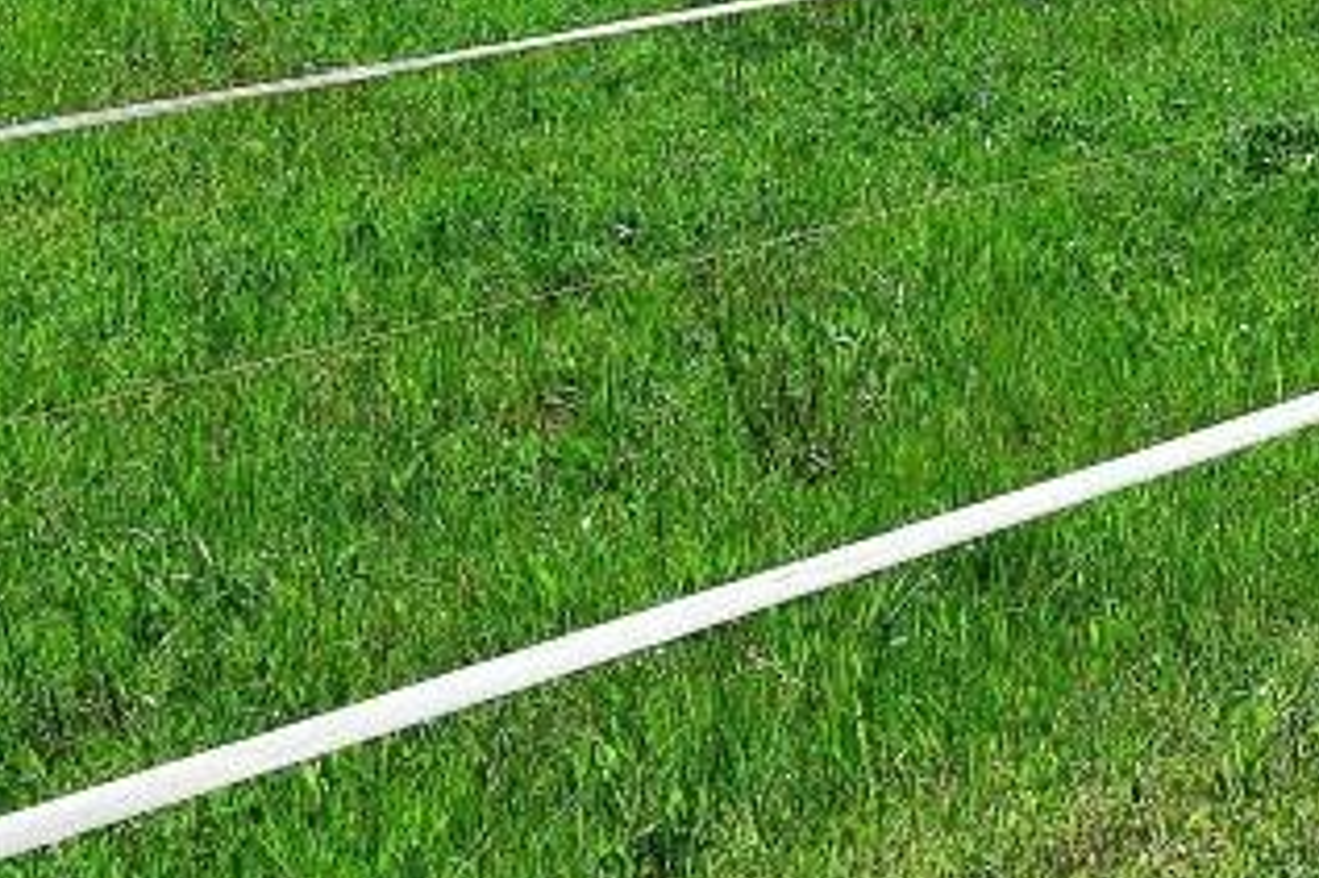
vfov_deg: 10.4
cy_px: -863
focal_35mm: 121
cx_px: 2122
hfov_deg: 15.3
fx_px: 4431
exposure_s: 1/320
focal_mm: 20
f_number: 9
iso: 100
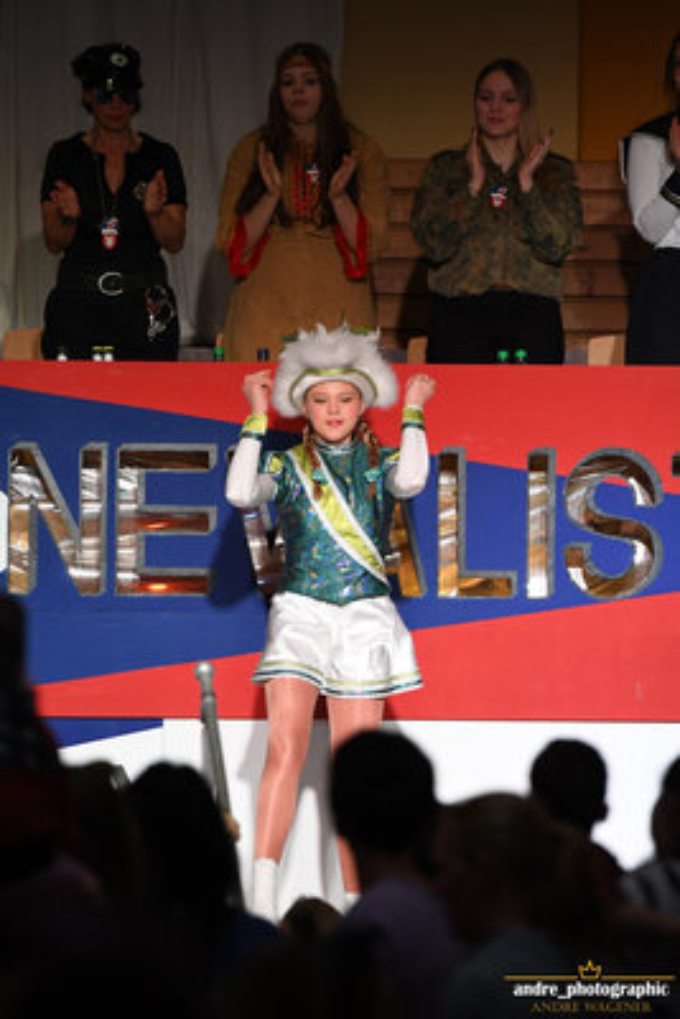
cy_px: 510
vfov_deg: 7.4
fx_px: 7855
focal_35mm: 278
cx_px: 340
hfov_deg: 5.0
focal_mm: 185
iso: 1600
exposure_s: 1/500
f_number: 2.8
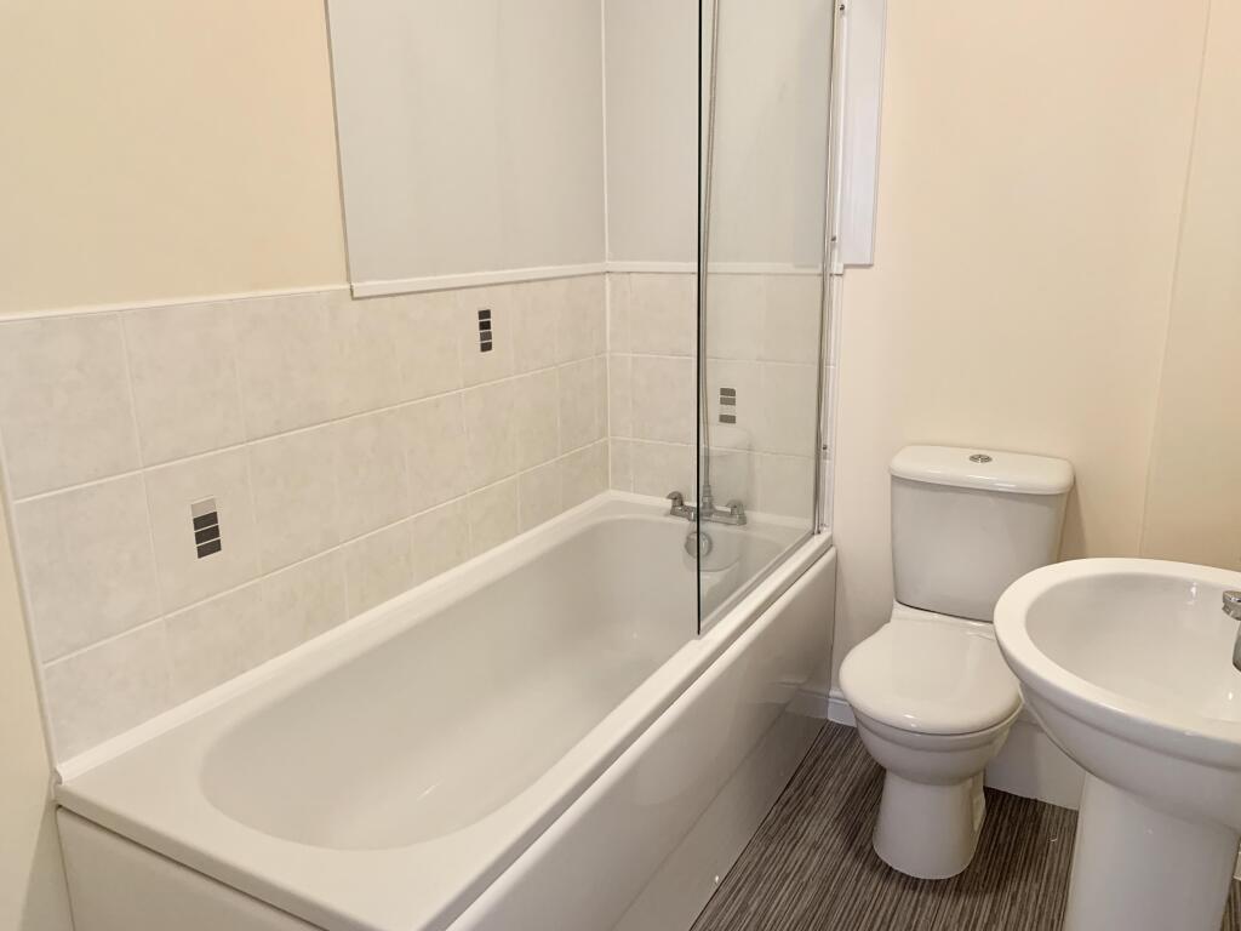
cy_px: 466
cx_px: 620
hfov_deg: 67.3
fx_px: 932
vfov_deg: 53.1
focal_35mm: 26
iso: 250
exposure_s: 1/50
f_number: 1.8
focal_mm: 4.25
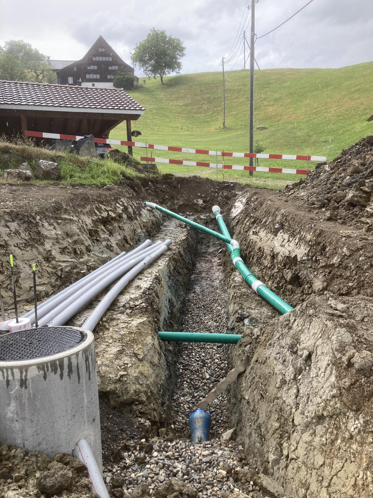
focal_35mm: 28
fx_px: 402
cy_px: 249
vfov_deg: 63.4
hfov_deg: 49.7
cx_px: 186
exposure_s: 1/676
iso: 20
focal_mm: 3.99
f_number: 1.8
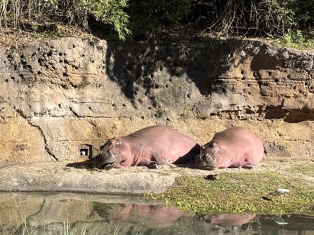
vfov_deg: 18.2
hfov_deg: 24.1
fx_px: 735
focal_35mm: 81
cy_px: 153
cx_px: 148
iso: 32
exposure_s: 1/1418
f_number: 1.6
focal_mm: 5.96
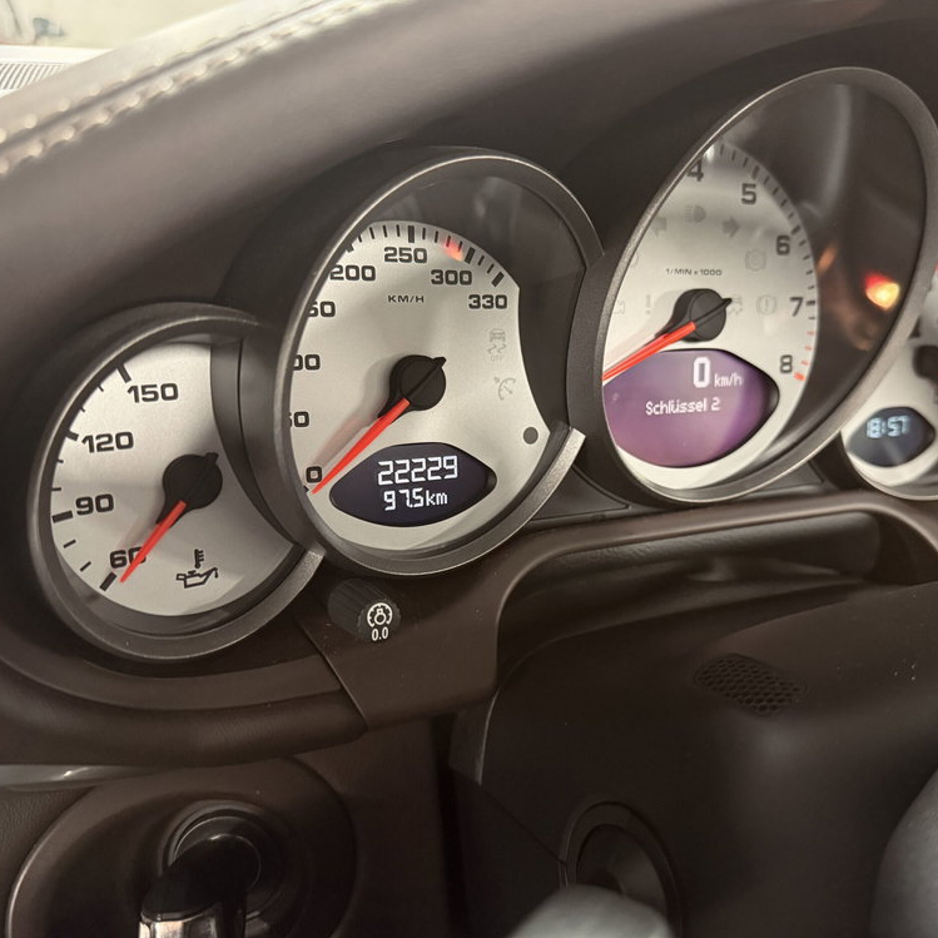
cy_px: 458
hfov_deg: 55.5
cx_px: 525
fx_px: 889
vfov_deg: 55.6
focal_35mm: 29
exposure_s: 1/33
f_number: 1.78
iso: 800
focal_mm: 6.76
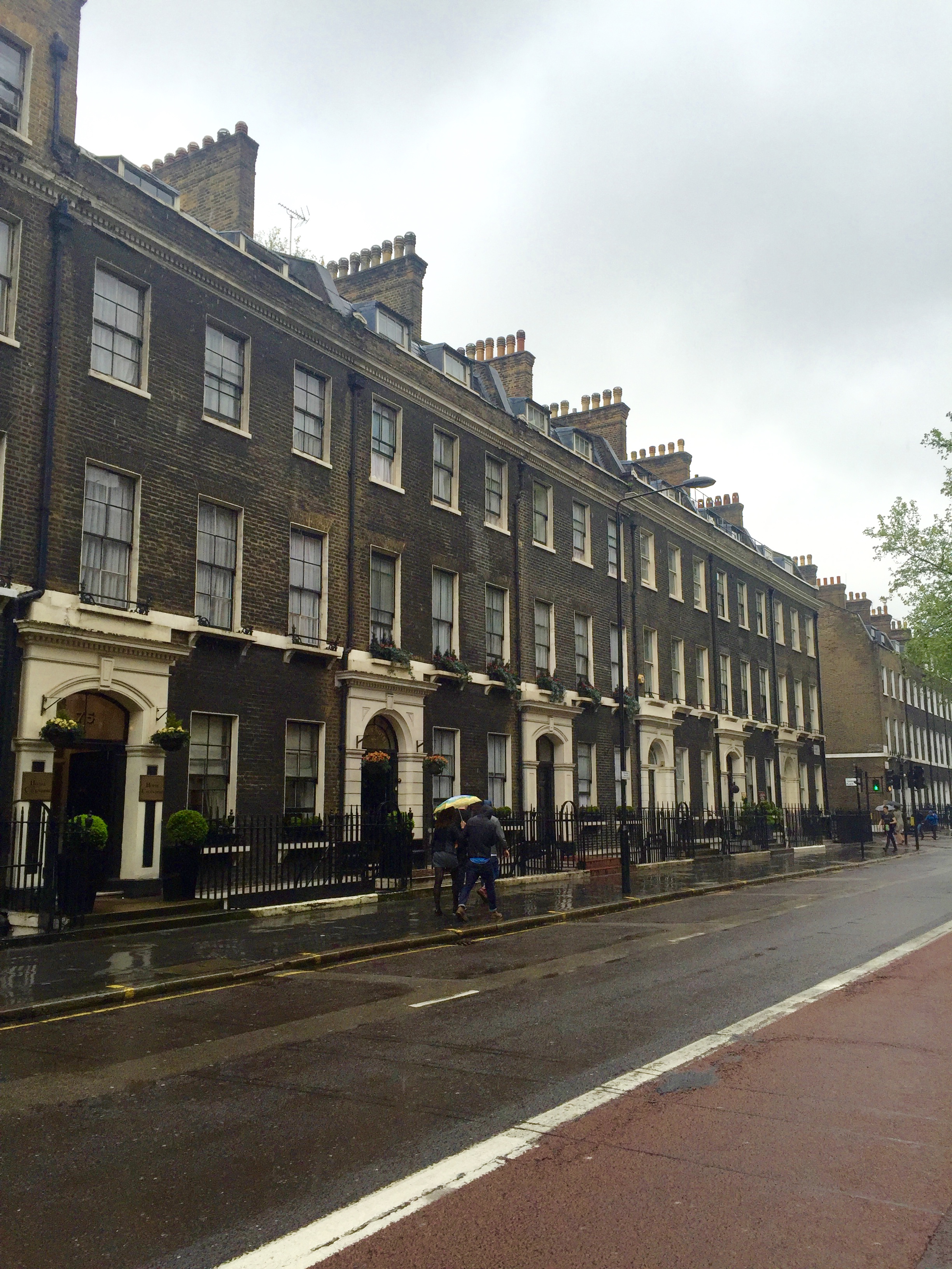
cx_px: 476
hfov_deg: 48.2
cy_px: 634
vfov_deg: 61.7
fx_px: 1063
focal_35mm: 29
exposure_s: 1/659
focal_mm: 4.15
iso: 32
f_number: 2.2
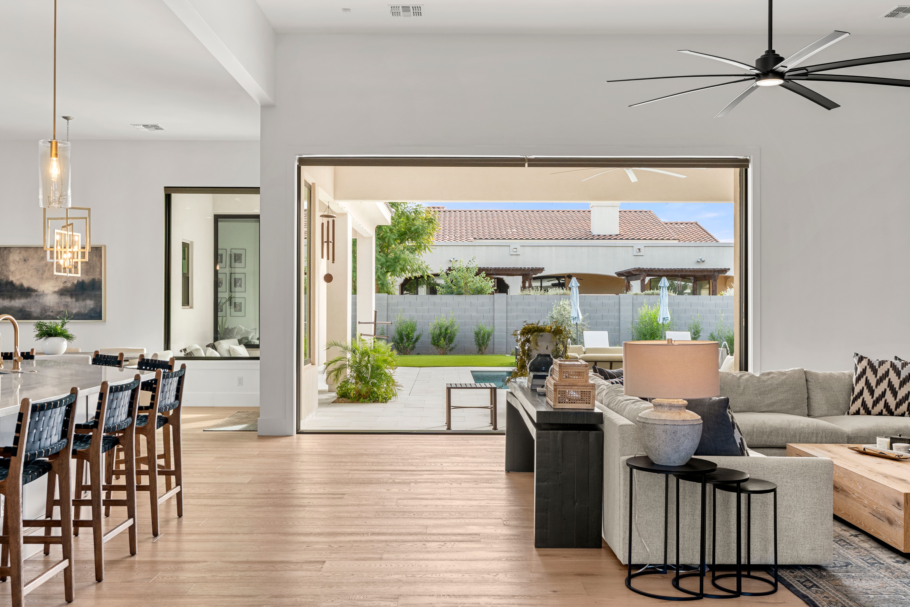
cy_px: 304
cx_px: 455
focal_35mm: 35
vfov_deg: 37.9
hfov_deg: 54.4
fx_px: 885
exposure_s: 1/13
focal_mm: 35
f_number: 9
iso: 320
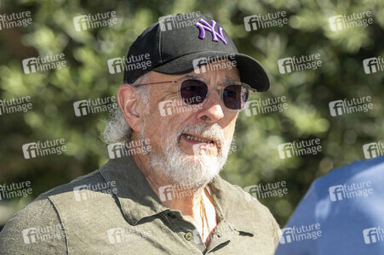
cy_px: 128
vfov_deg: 6.9
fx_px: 2132
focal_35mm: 200
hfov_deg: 10.3
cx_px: 192
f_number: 5.6
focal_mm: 200
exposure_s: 1/250
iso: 200
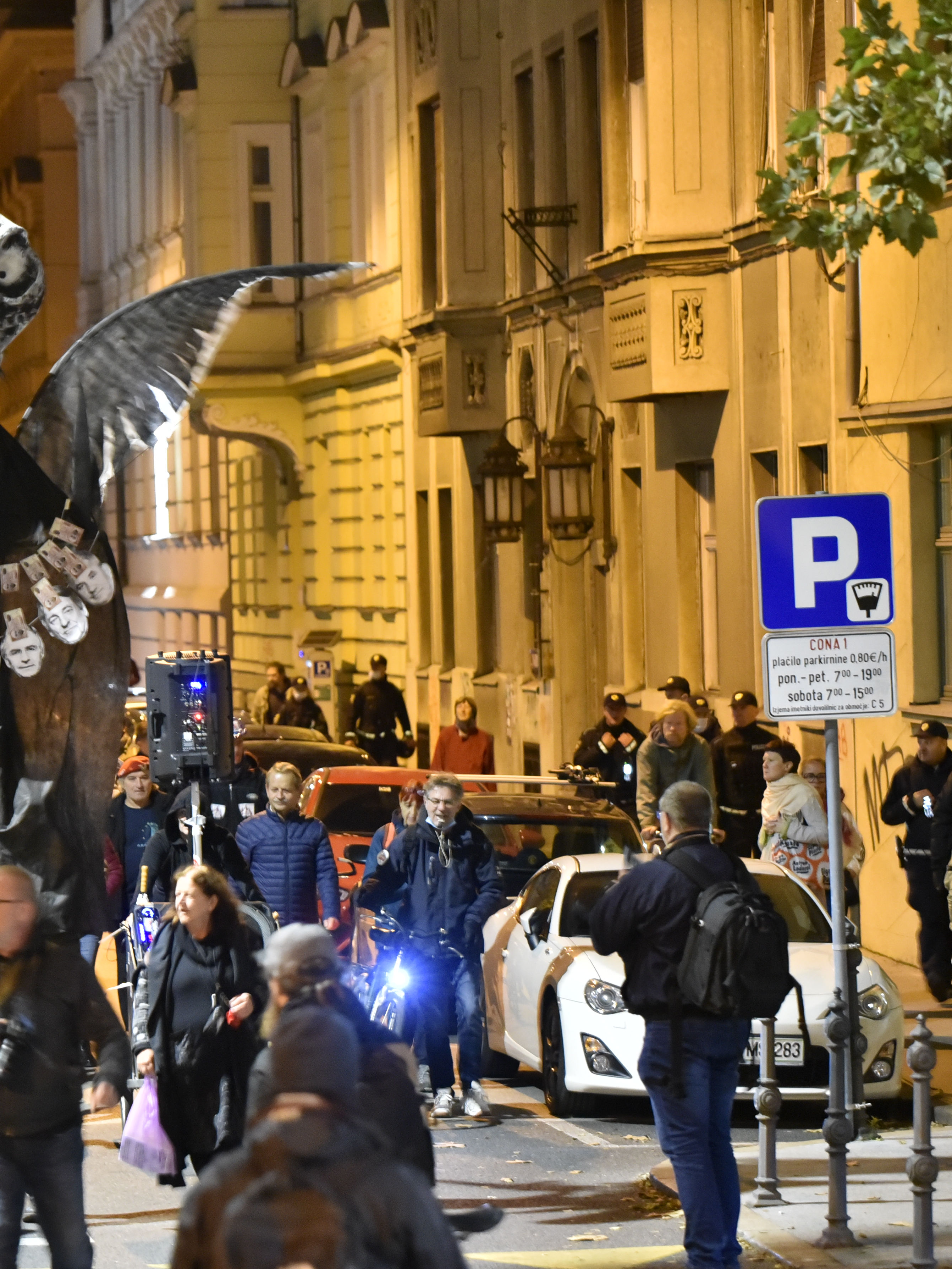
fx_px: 6050
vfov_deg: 12.0
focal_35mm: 165
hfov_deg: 9.0
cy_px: 668
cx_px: 37
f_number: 3.2
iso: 4000
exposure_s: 1/15
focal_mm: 102
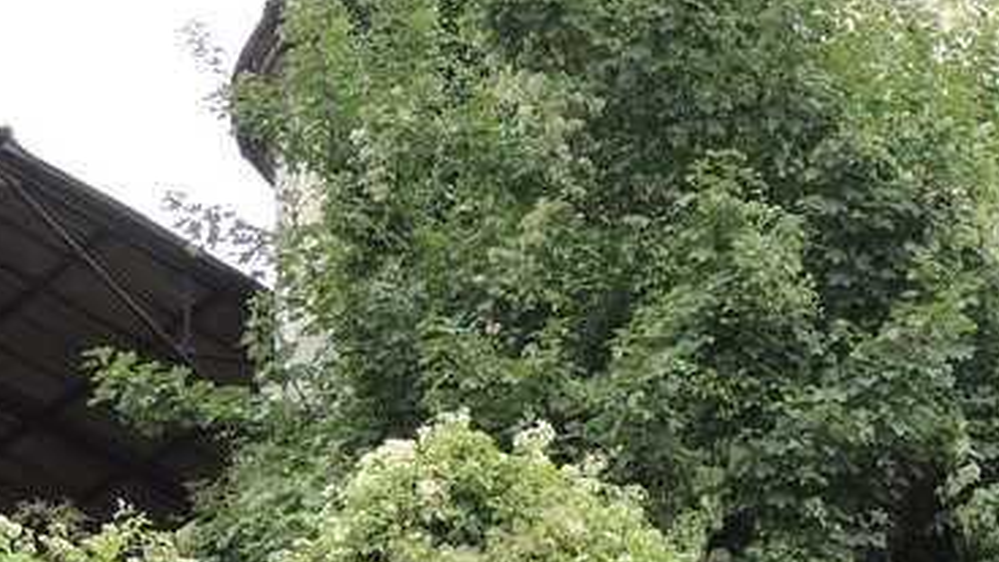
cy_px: 497
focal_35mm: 83
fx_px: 2199
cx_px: 804
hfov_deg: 25.2
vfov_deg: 14.4
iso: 100
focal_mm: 6.2
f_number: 3.3
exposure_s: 1/250
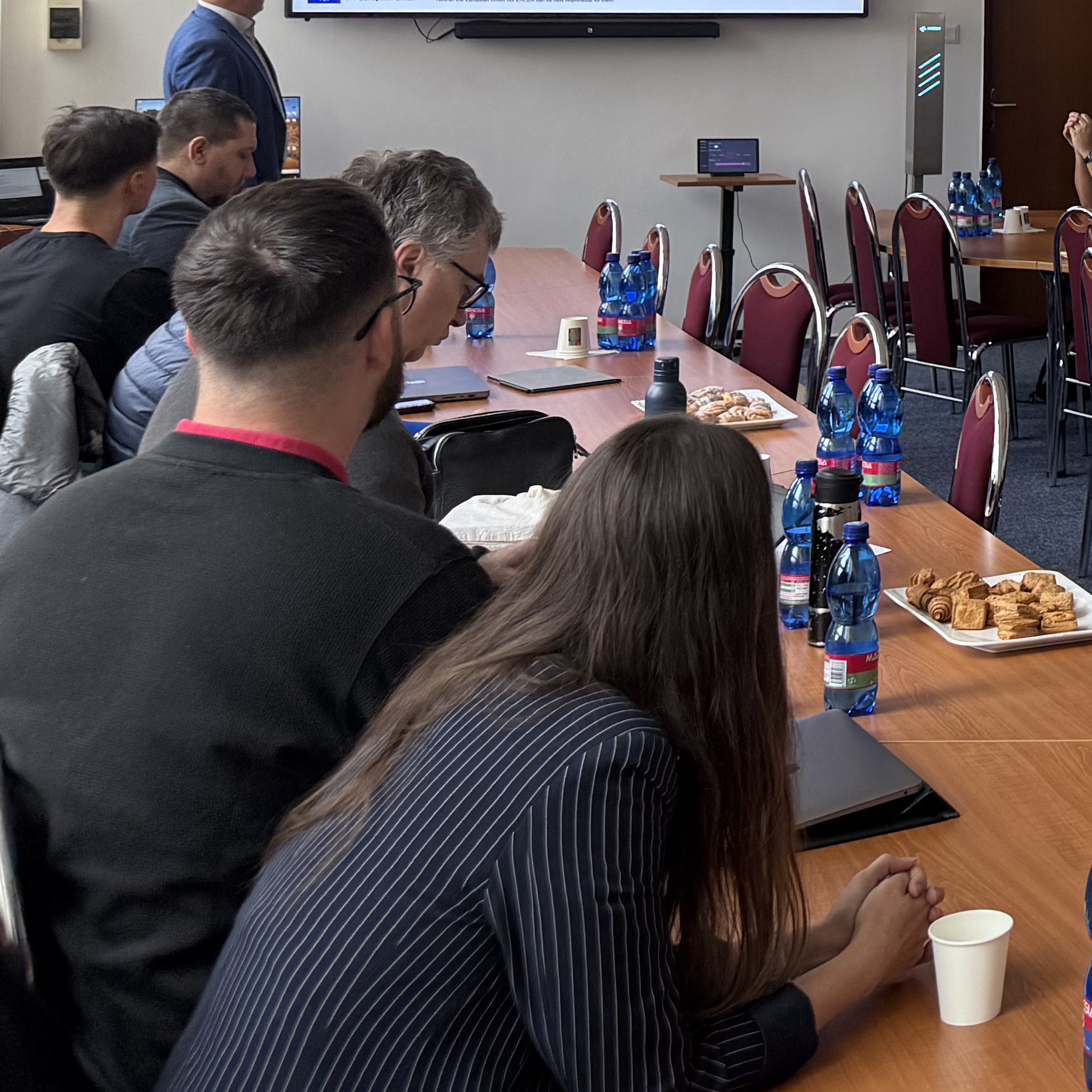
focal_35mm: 65
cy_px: -10
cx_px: 1650
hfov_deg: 21.9
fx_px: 2320
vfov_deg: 25.2
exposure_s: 1/120
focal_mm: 6.76
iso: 200
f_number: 1.78
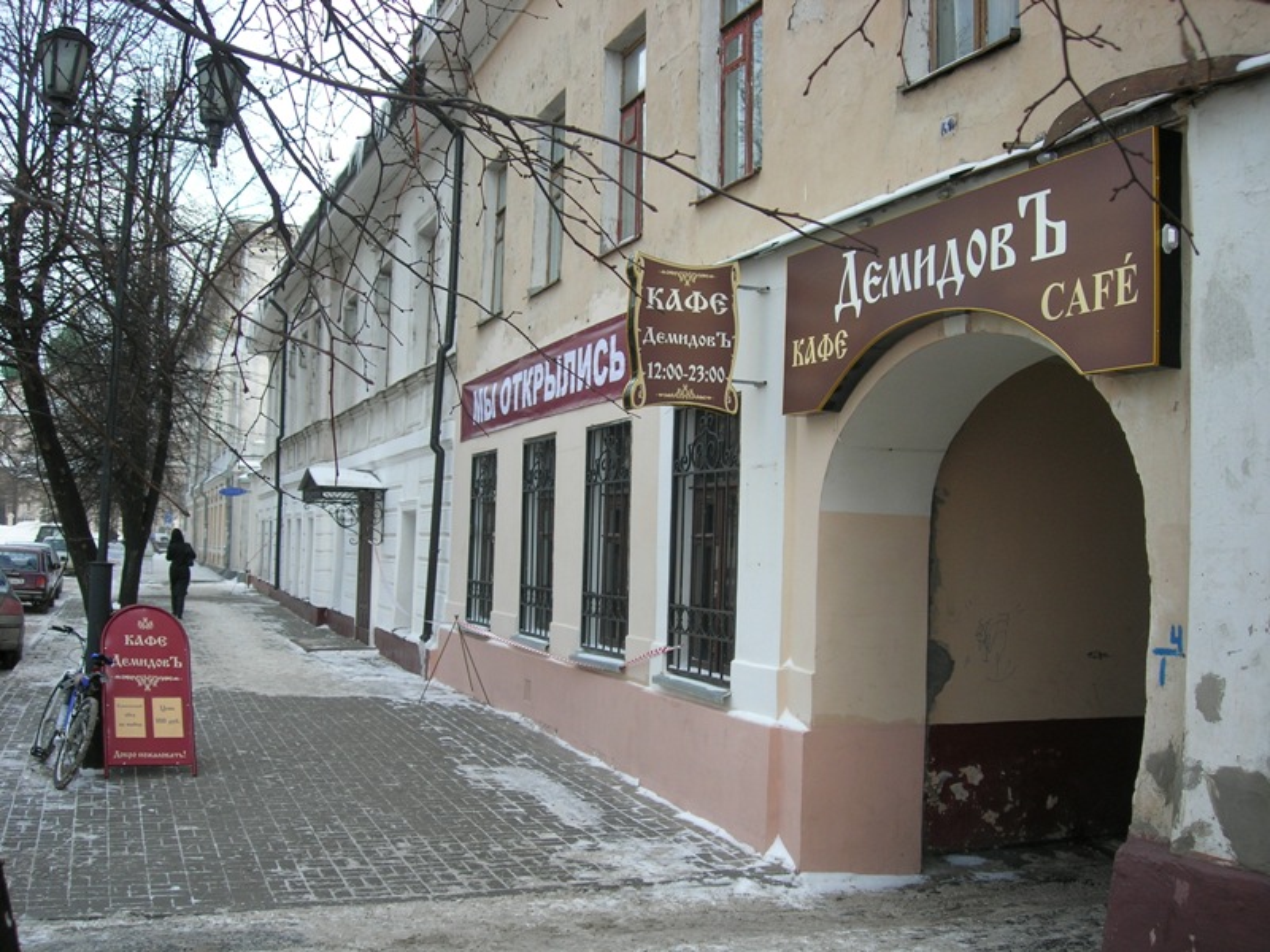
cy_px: 476
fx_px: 1394
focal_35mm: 38
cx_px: 635
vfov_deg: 37.7
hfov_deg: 49.0
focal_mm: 7.8
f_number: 2.8
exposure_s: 1/154
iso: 64
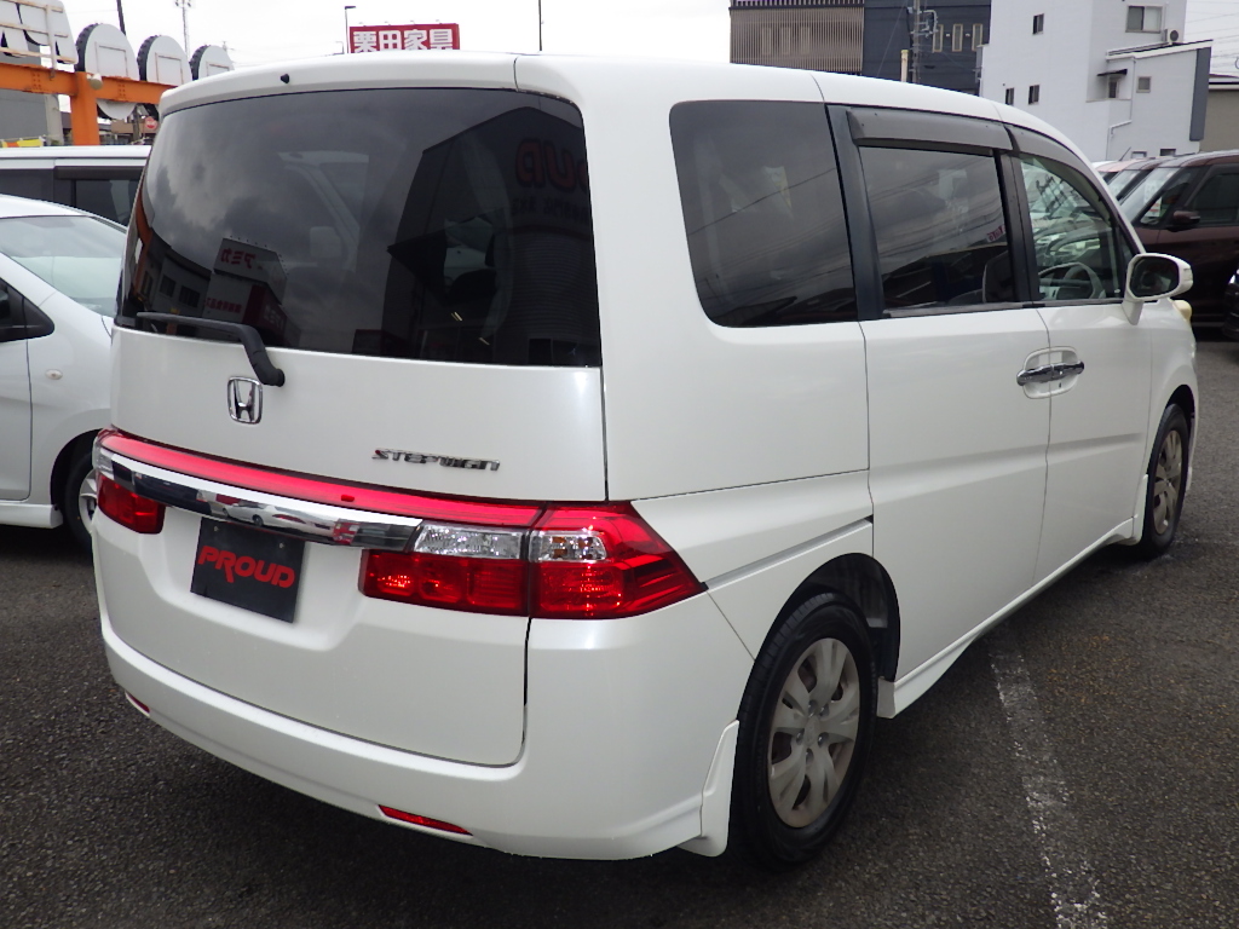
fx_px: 1217
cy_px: 464
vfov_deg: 41.8
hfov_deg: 54.0
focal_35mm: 34
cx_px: 620
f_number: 3.8
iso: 125
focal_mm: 6.1
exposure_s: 1/160
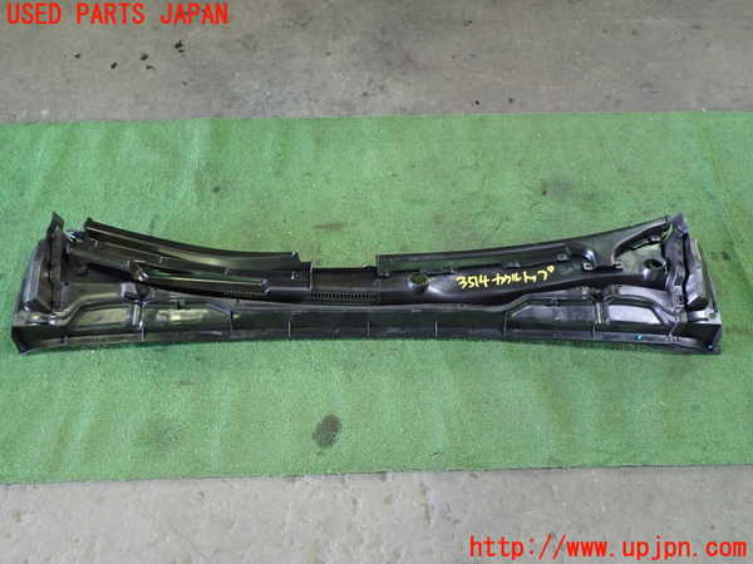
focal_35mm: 30
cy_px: 282
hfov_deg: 60.0
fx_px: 653
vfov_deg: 46.8
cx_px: 376
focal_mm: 5.4
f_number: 2.3
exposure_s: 1/30
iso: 640
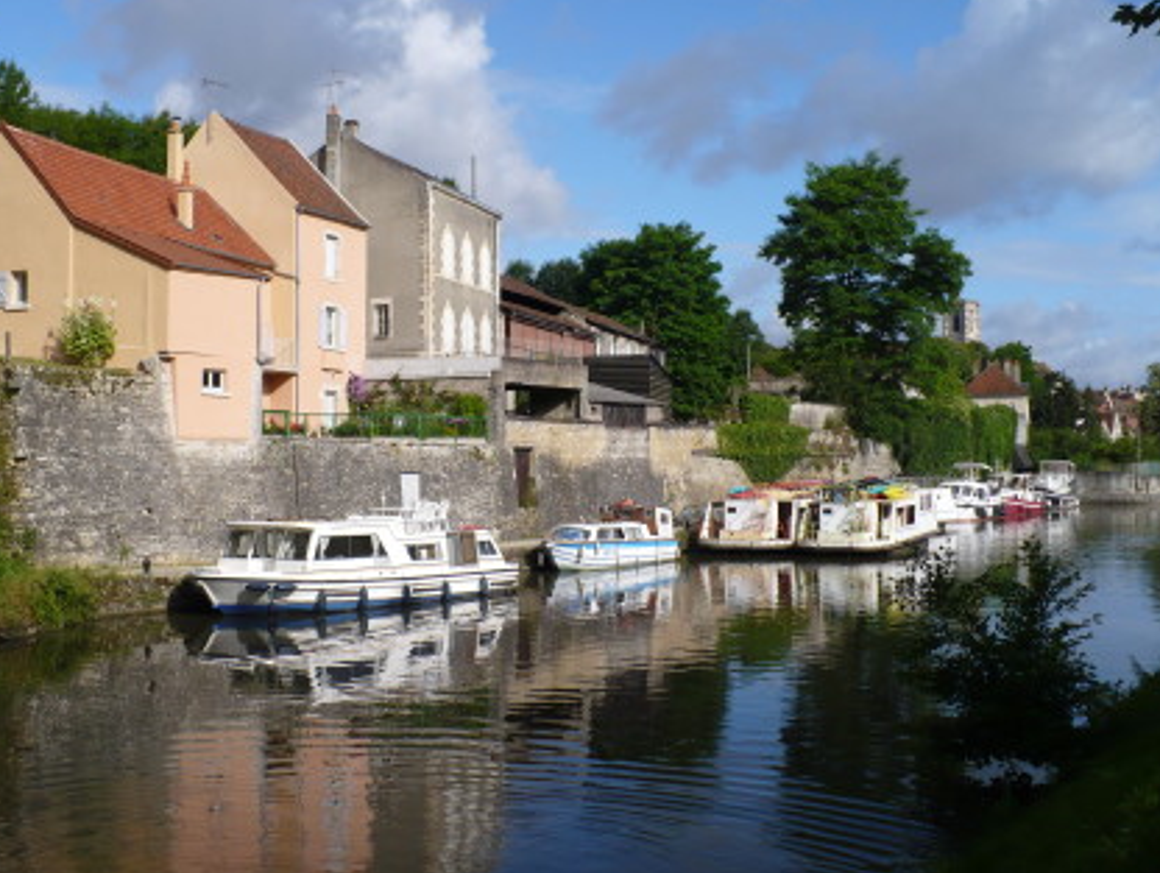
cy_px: 407
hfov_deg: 46.7
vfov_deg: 36.0
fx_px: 1342
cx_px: 538
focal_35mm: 40
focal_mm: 6.1
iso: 100
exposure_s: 1/250
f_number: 8
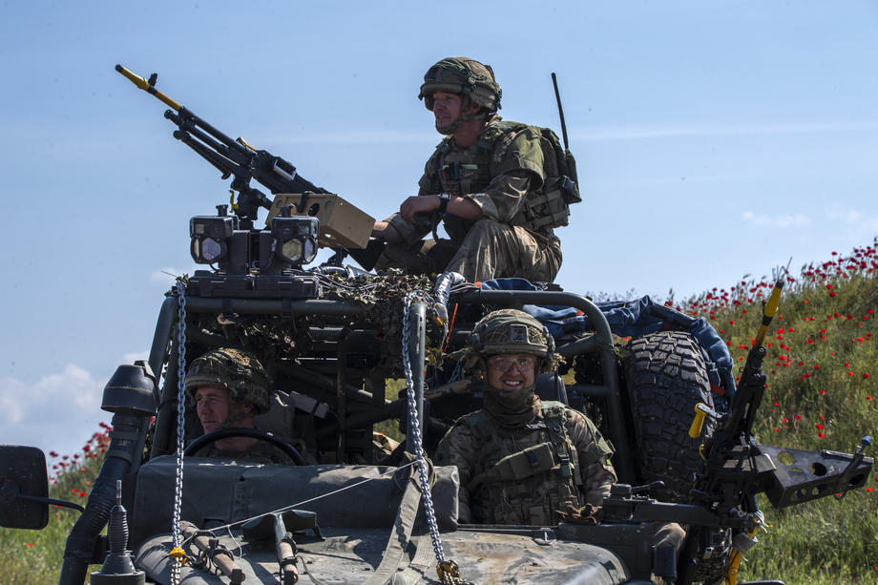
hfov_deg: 13.7
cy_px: 292
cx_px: 439
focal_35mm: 150
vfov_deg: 9.1
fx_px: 3657
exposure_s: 1/640
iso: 400
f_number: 11
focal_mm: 150
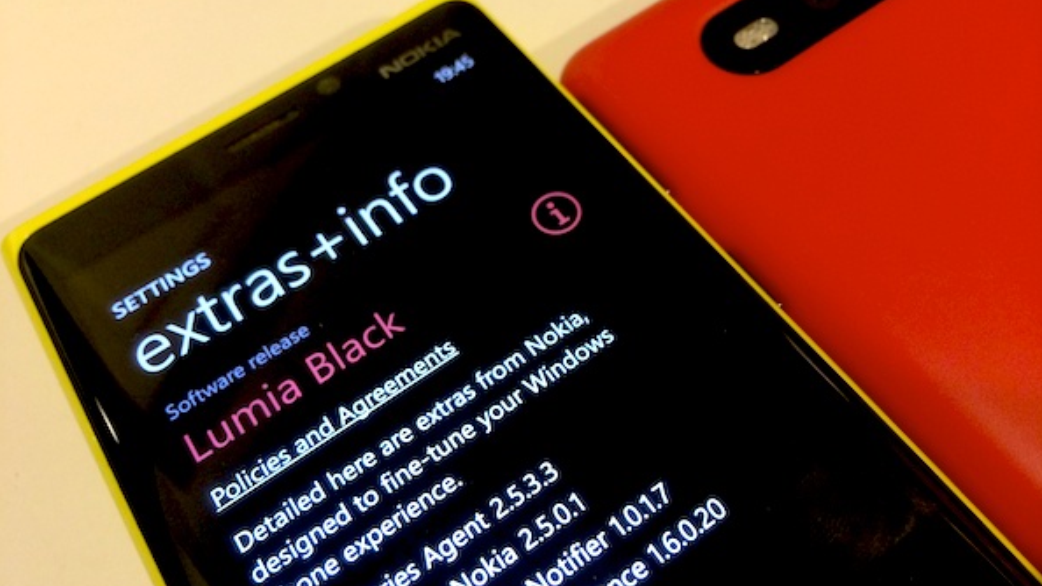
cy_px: 277
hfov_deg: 59.5
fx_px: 912
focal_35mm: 33
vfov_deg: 35.6
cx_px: 523
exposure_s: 1/17
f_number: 2.2
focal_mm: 4.12
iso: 320
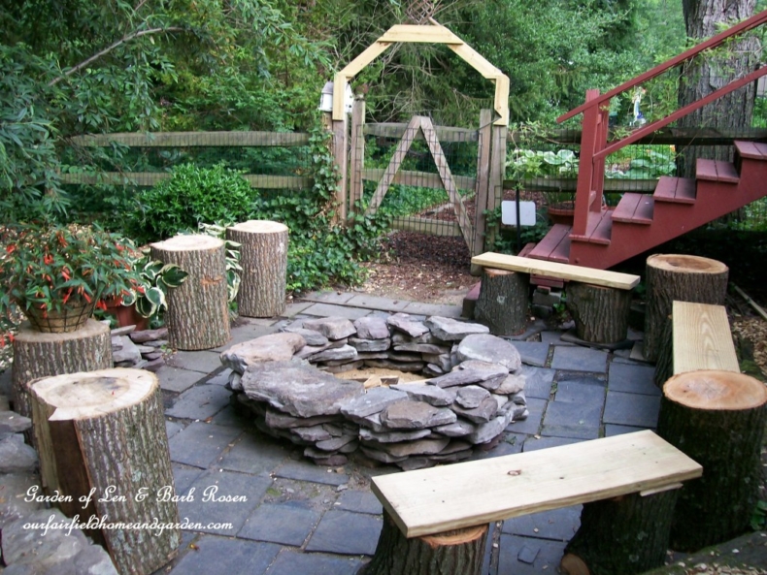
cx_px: 384
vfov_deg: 39.7
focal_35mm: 36
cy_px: 288
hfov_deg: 51.3
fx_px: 798
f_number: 2.7
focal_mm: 6
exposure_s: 1/38.4
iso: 80
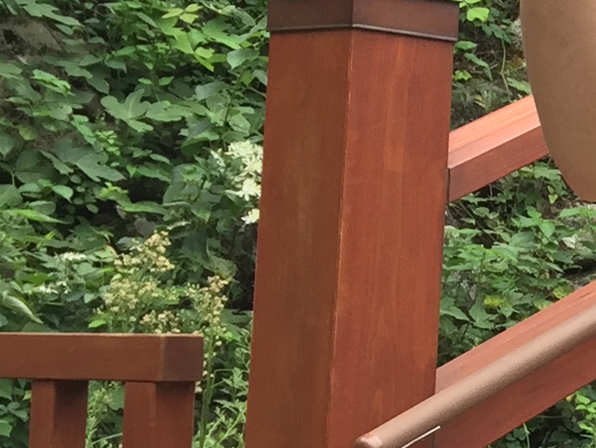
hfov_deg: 12.8
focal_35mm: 134
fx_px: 2308
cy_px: 139
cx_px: 1215
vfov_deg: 11.1
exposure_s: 1/159
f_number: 2.2
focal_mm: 4.15
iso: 32
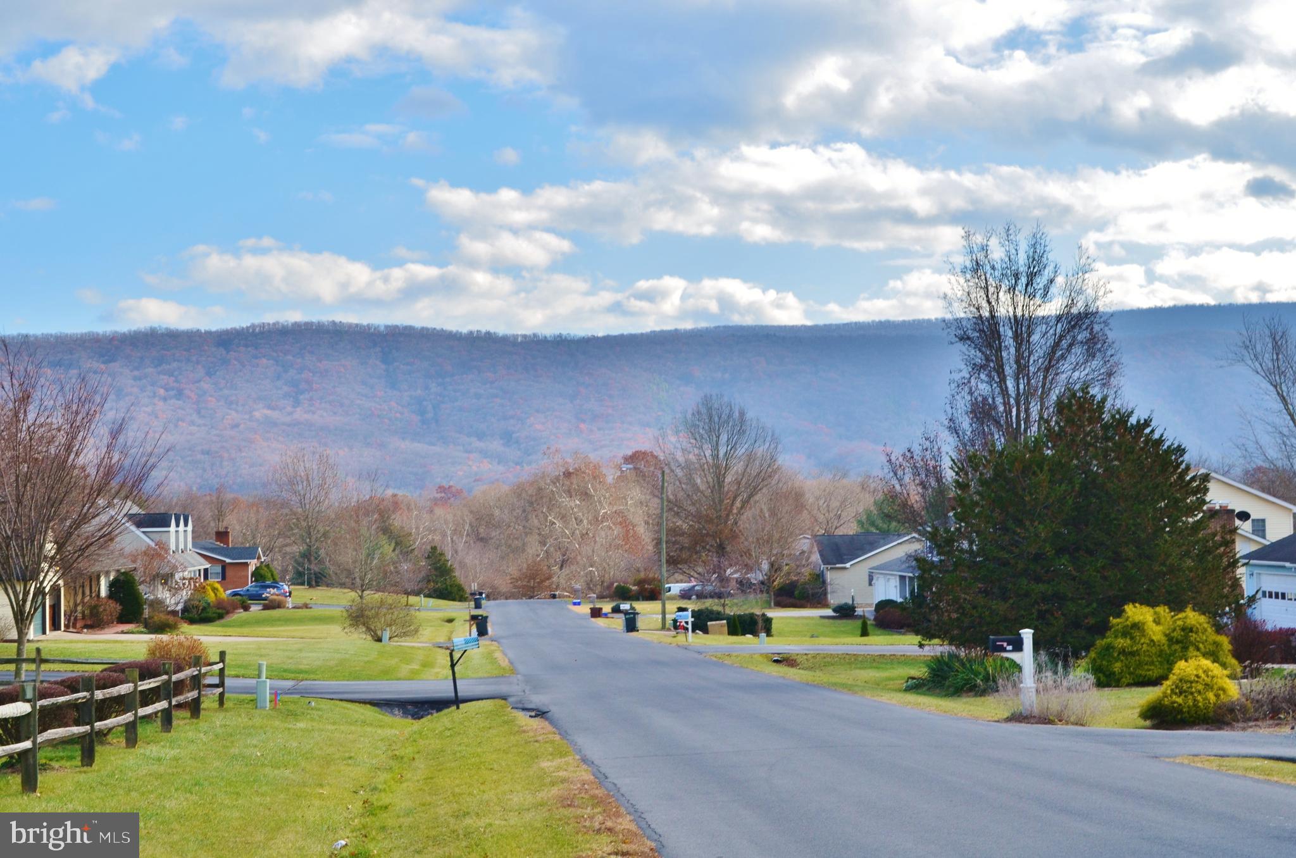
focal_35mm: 57
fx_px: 2048
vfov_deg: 23.7
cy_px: 429
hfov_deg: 35.1
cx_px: 648
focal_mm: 38
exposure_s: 1/250
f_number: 10
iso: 320
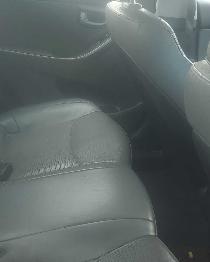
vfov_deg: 41.7
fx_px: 342
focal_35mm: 44
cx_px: 80
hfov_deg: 34.0
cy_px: 100
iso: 50
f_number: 1.5
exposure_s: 1/128
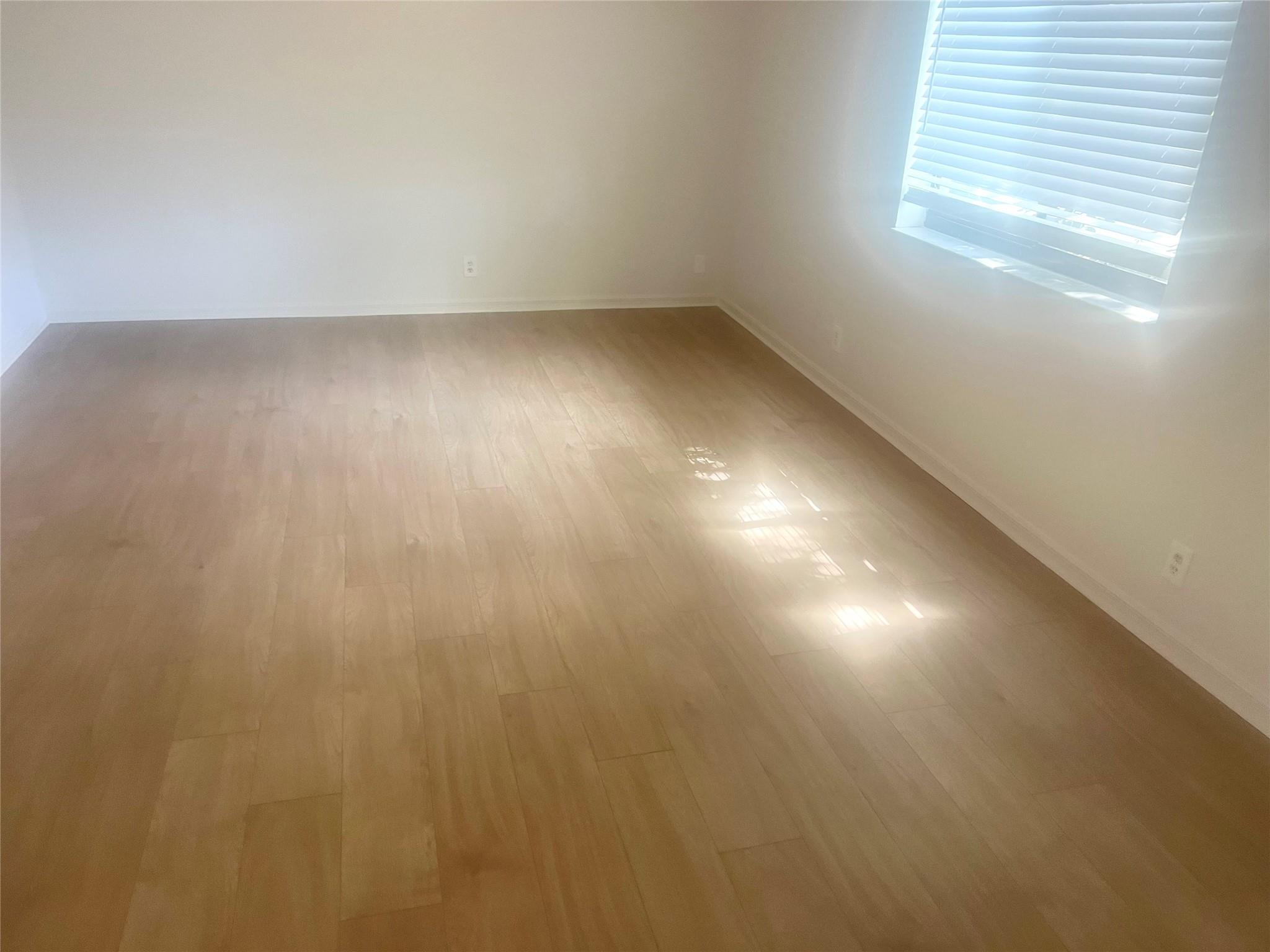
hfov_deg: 67.3
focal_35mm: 26
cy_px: 476
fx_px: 954
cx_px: 635
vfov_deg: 53.1
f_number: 1.5
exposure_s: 1/60
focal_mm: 5.7
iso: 100
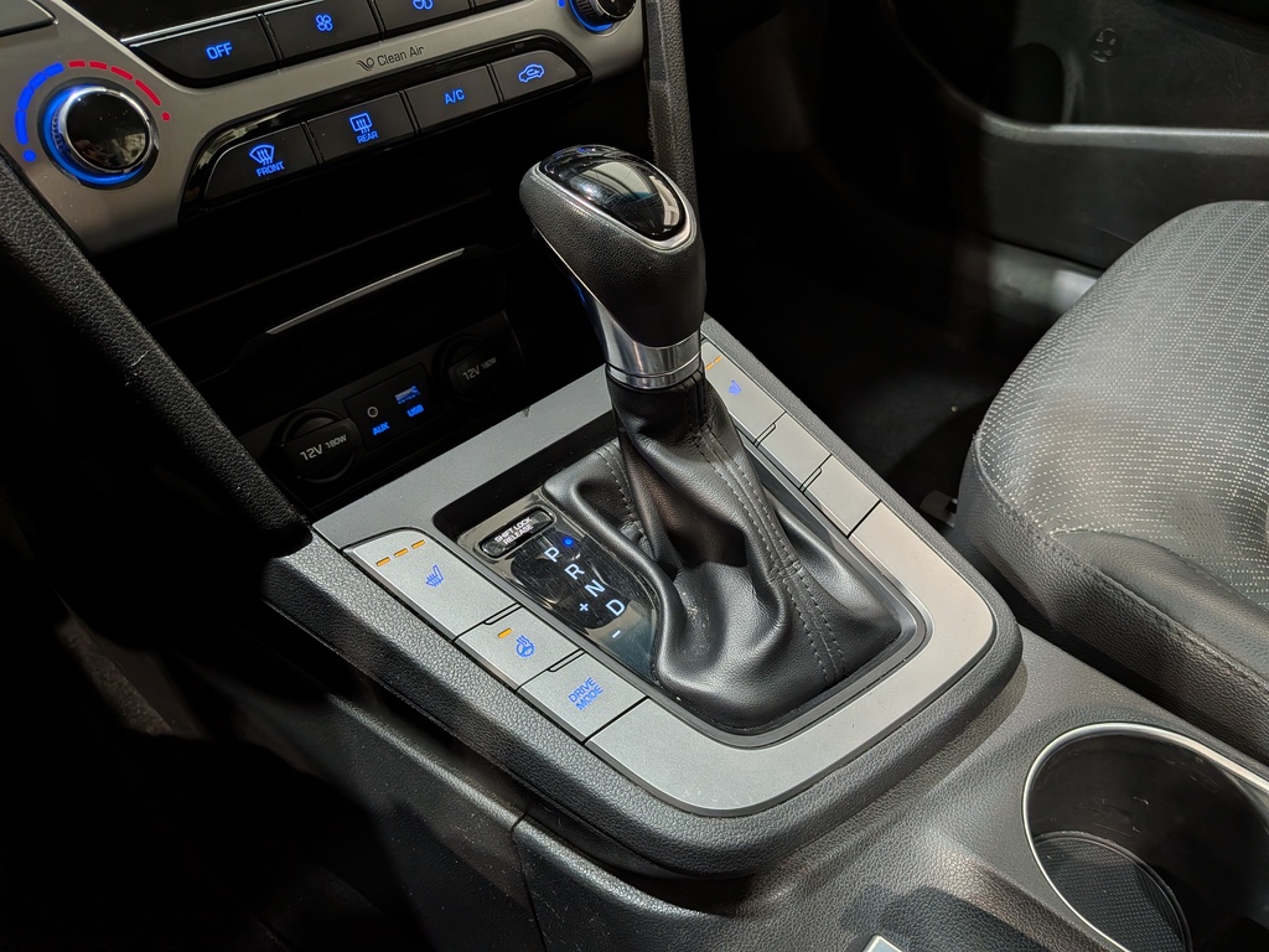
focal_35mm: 24
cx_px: 634
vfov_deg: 56.8
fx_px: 880
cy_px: 476
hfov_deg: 71.6
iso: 102
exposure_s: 1/100
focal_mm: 4.53
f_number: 1.7
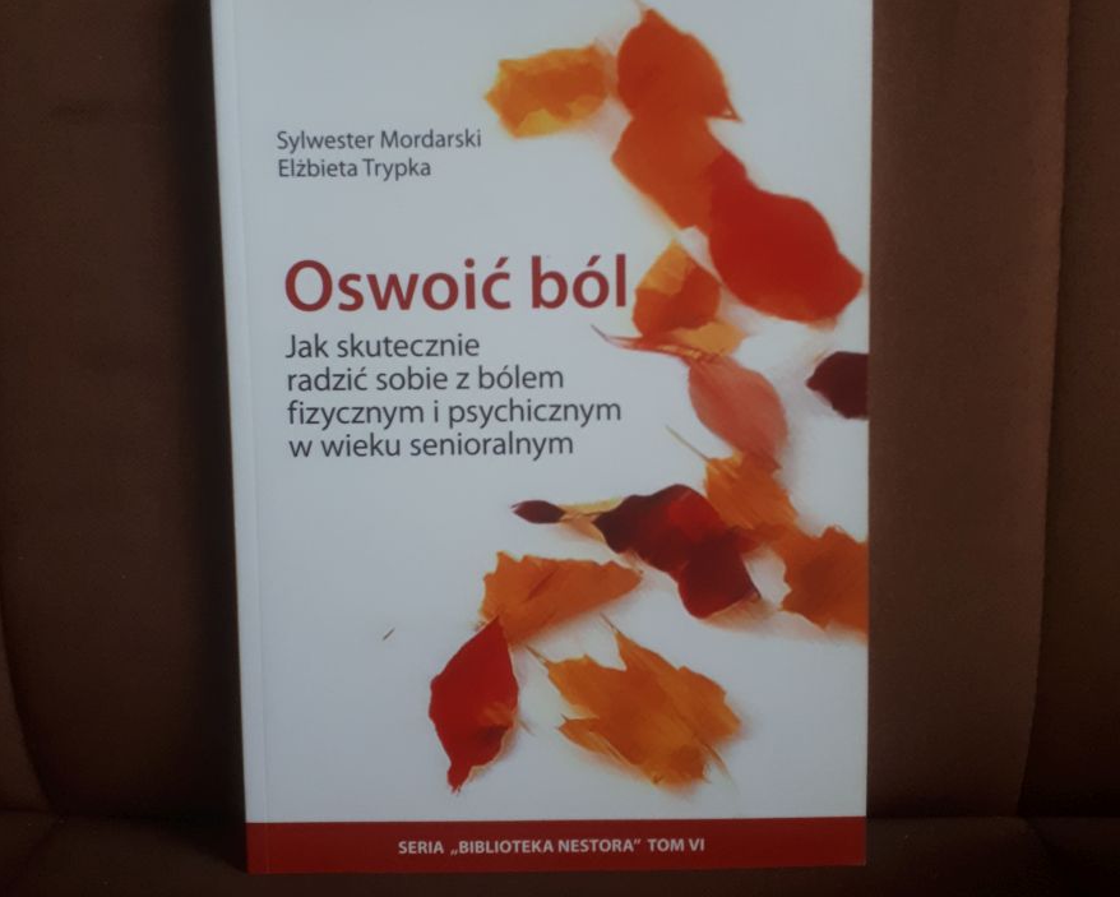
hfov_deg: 50.3
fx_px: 1194
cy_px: 397
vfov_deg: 41.1
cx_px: 551
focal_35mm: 36
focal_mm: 3.6
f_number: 1.9
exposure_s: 1/25
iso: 160
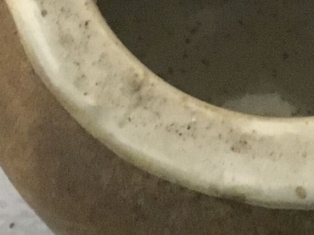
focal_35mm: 144
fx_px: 1306
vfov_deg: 10.2
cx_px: 223
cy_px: -22
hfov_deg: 13.7
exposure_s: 1/17
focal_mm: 3.3
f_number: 2.4
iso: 320
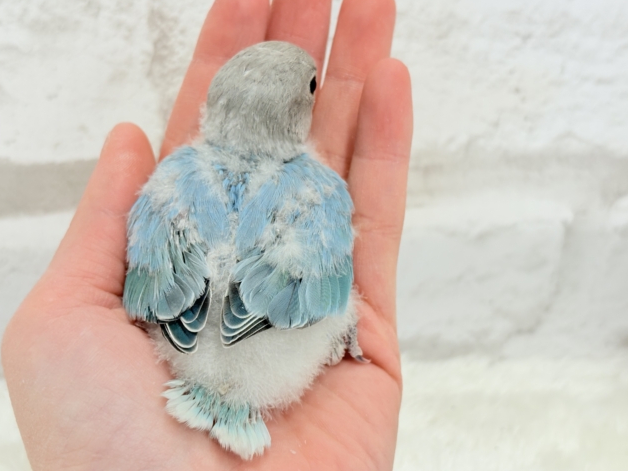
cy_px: 233
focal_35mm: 53
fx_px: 962
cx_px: 311
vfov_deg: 27.5
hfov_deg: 36.2
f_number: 1.6
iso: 100
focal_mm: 5.96
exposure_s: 1/100
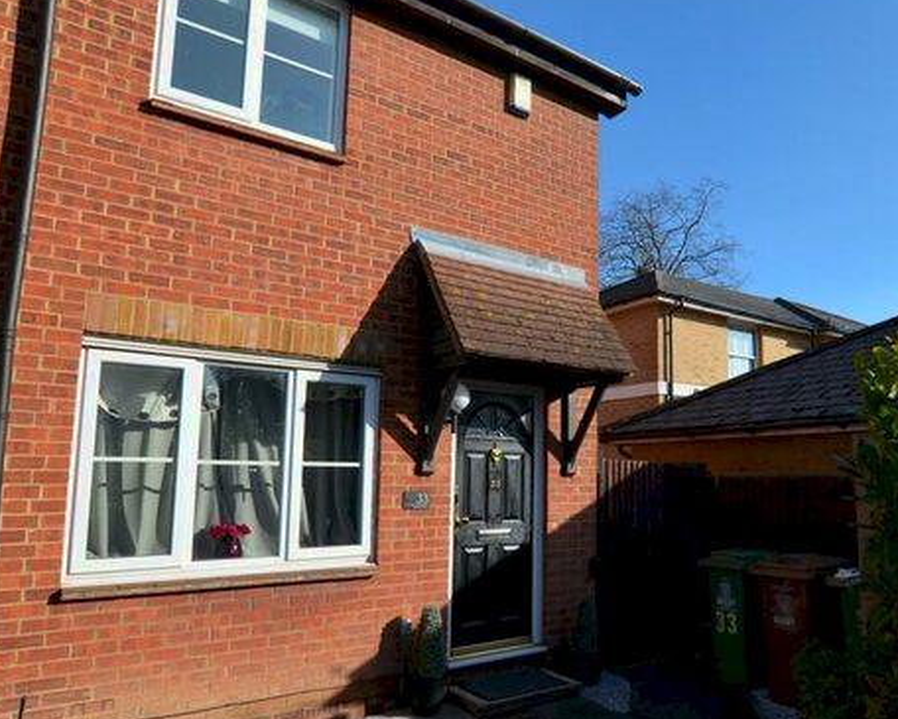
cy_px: 397
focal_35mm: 24
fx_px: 631
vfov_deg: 59.2
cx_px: 549
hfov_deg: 70.0
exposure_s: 1/250
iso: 140
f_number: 8
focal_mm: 11
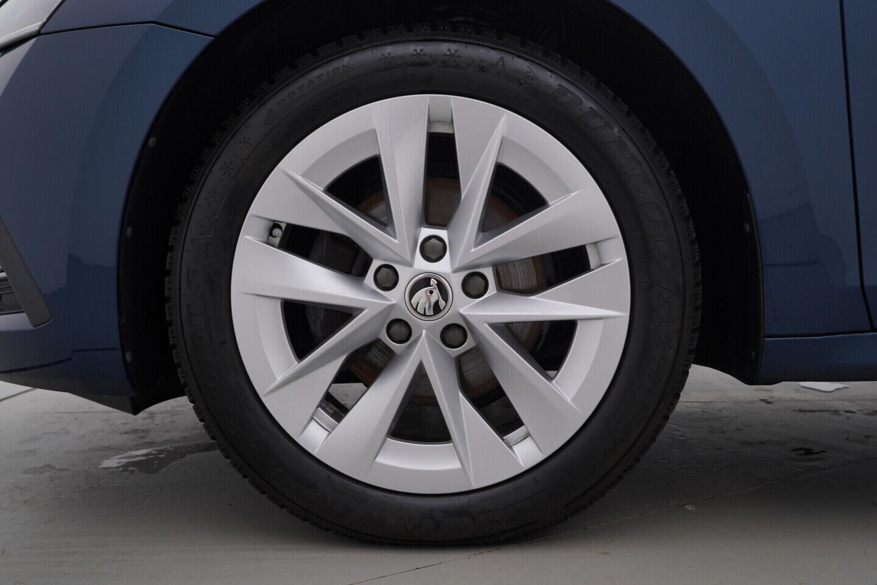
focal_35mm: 36
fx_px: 877
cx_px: 438
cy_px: 292
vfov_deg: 36.9
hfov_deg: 53.1
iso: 125
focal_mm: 24
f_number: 5
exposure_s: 1/125
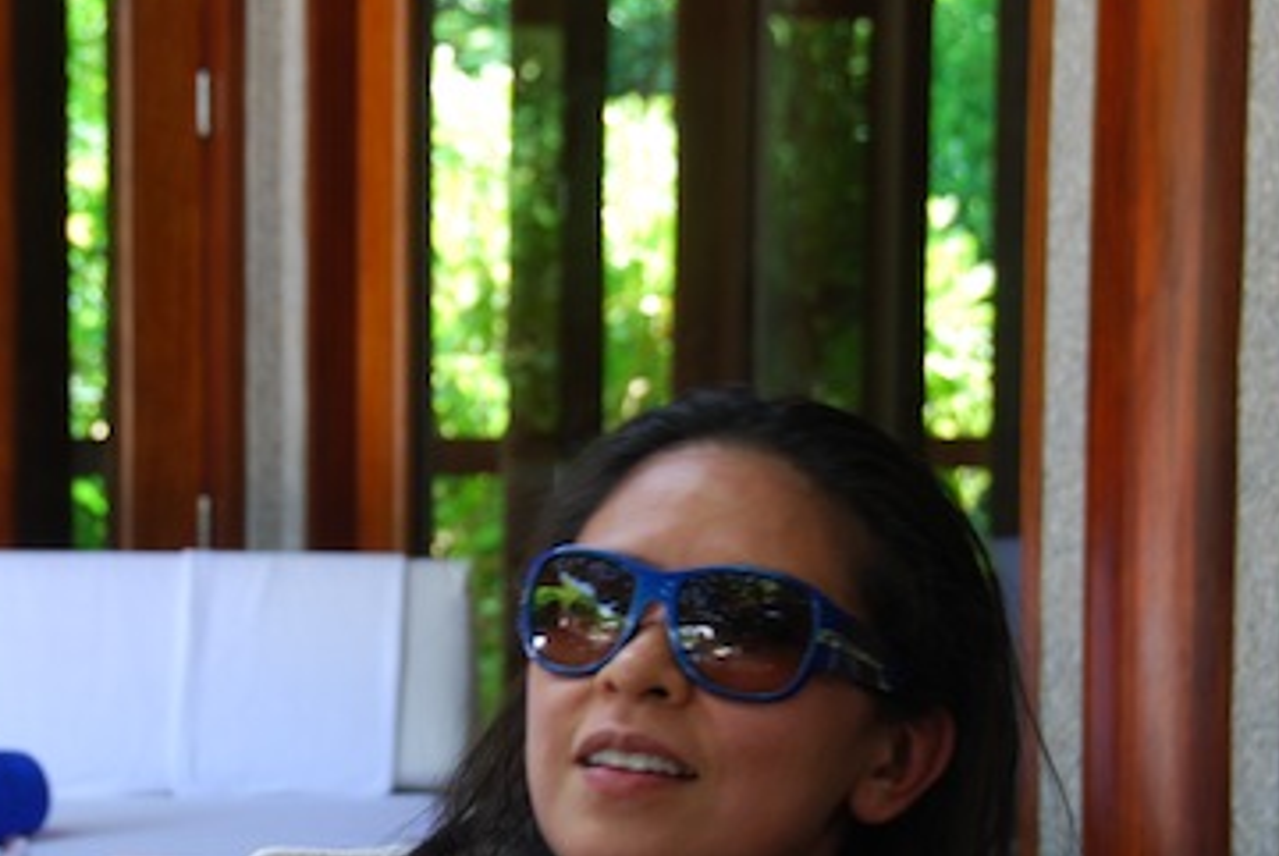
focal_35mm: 110
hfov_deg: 18.5
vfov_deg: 12.5
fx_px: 3913
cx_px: 387
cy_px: 611
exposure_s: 1/40
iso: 200
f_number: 4.5
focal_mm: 44
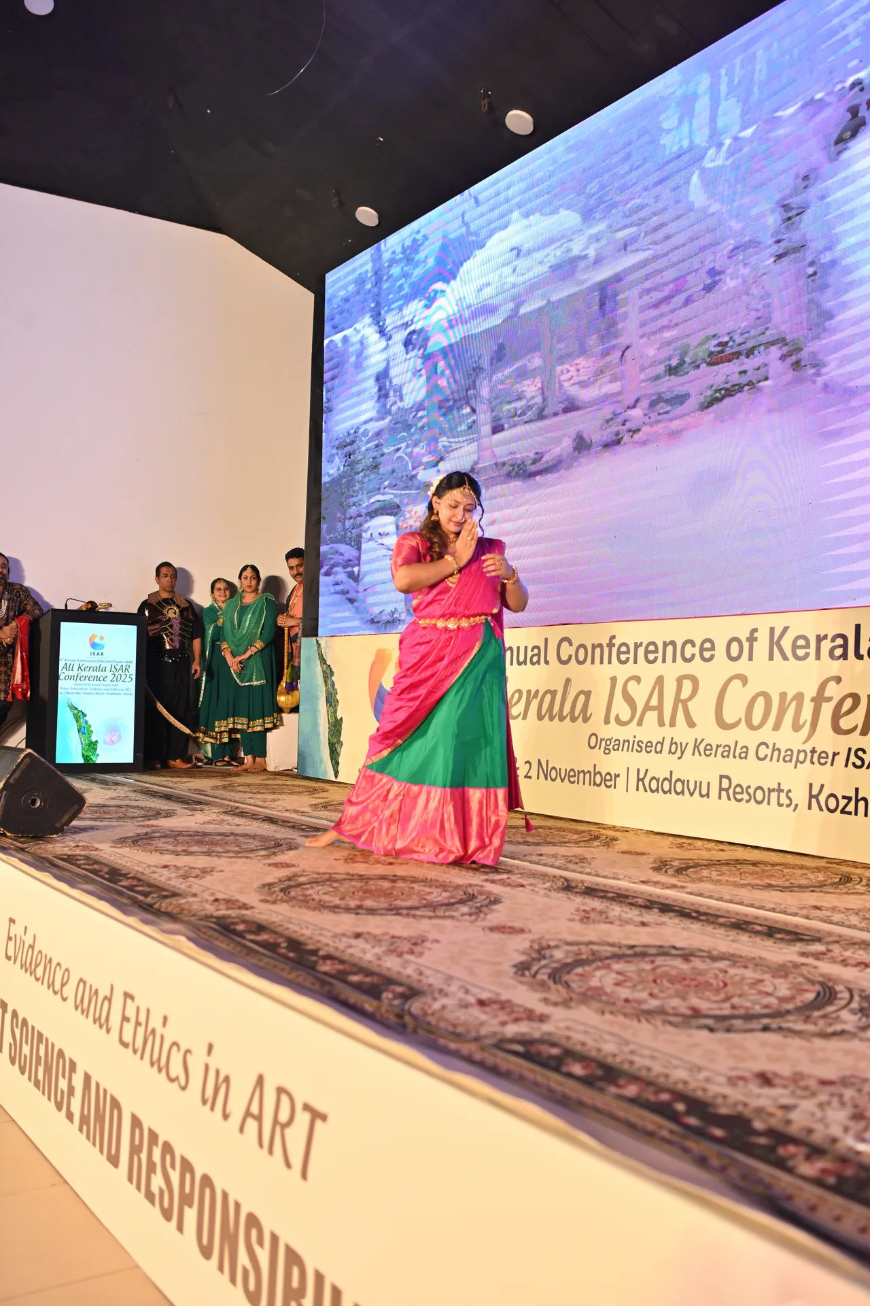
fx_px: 1269
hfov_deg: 37.9
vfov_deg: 54.4
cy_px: 653
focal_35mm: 35
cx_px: 435
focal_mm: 35
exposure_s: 1/400
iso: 1250
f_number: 2.2
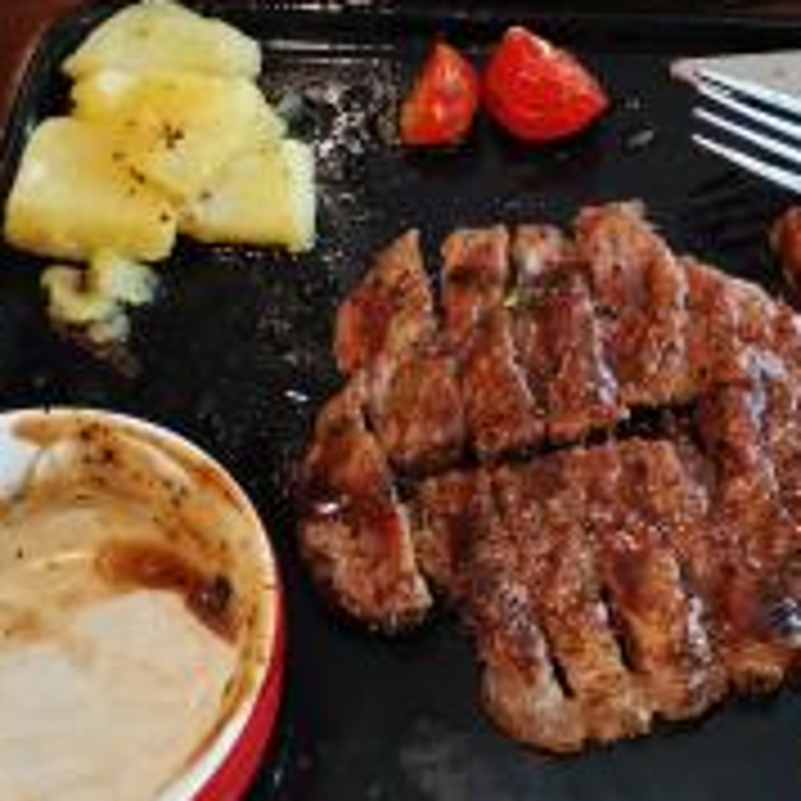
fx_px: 1518
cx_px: 688
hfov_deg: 28.6
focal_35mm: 58
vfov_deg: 29.1
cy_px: 198
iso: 250
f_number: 1.8
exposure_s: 1/100
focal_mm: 4.75
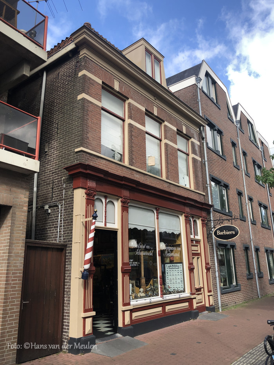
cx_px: 137
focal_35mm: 28
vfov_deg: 63.4
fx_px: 295
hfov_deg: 49.8
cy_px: 182
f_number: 1.8
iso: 20
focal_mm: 3.99
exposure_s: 1/552
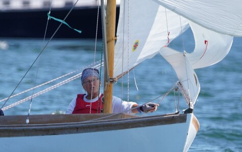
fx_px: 7177
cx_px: 49
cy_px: 122
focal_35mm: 1088
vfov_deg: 1.2
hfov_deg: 1.9
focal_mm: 421
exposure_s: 1/1600
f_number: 6.3
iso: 500
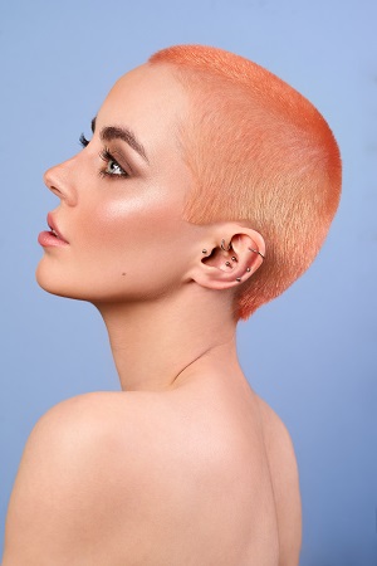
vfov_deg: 23.9
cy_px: 283
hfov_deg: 16.1
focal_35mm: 85
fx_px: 1335
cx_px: 188
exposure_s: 1/80
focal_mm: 85
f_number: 6.3
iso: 125
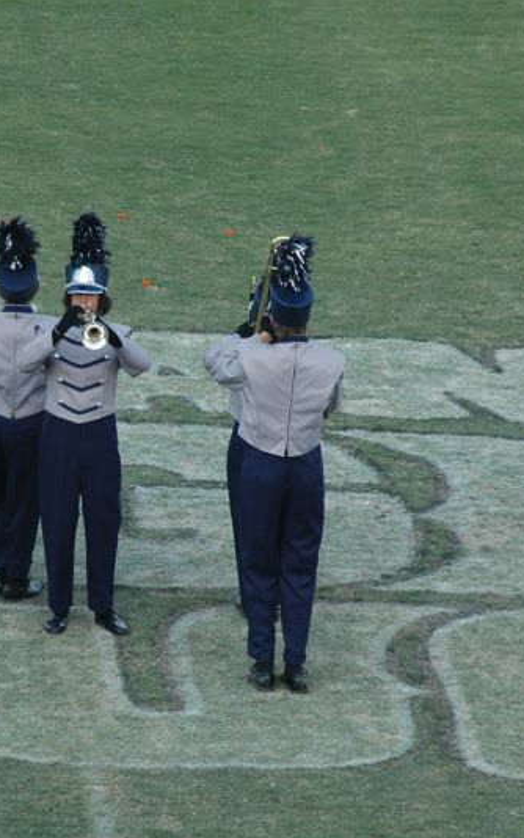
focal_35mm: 586
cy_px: 406
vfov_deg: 3.6
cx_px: 93
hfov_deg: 2.2
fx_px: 13382
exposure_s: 1/200
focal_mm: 200
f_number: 5.6
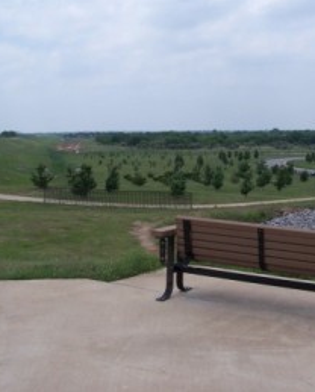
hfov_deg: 30.1
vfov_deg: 37.3
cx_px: 212
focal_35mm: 50
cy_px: 197
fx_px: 581
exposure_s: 1/1000
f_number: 4
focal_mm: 6.3
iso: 80
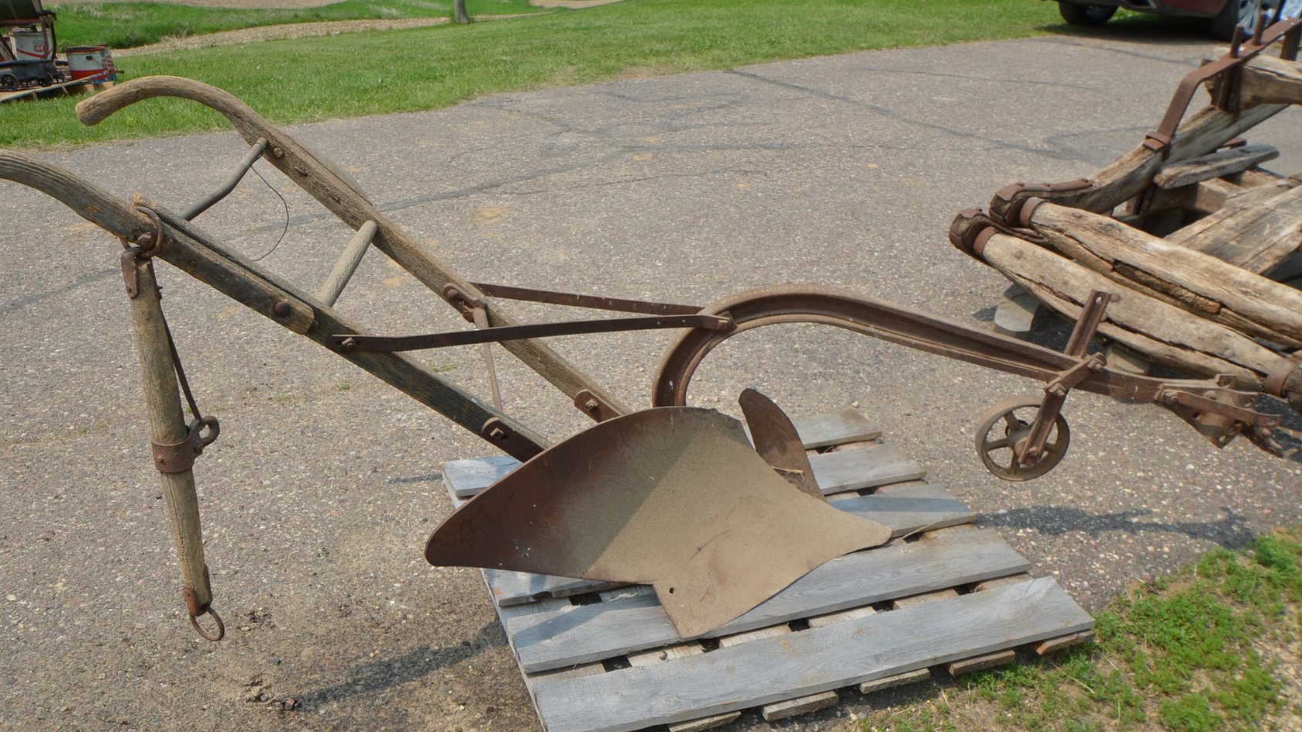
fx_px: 1105
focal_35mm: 32
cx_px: 639
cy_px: 398
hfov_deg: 61.0
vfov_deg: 36.7
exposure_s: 1/200
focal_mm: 20
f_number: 10
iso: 100
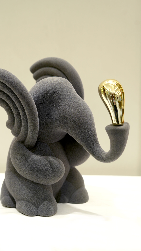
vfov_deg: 39.2
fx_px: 352
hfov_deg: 22.6
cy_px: 126
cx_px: 57
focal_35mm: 53
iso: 400
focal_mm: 50
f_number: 3.5
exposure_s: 1/60
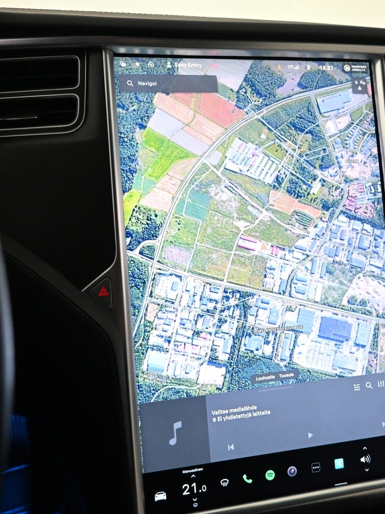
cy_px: 258
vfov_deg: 52.6
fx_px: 519
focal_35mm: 35
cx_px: 230
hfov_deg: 40.5
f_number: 3.5
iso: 4000
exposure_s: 1/250
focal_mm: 16
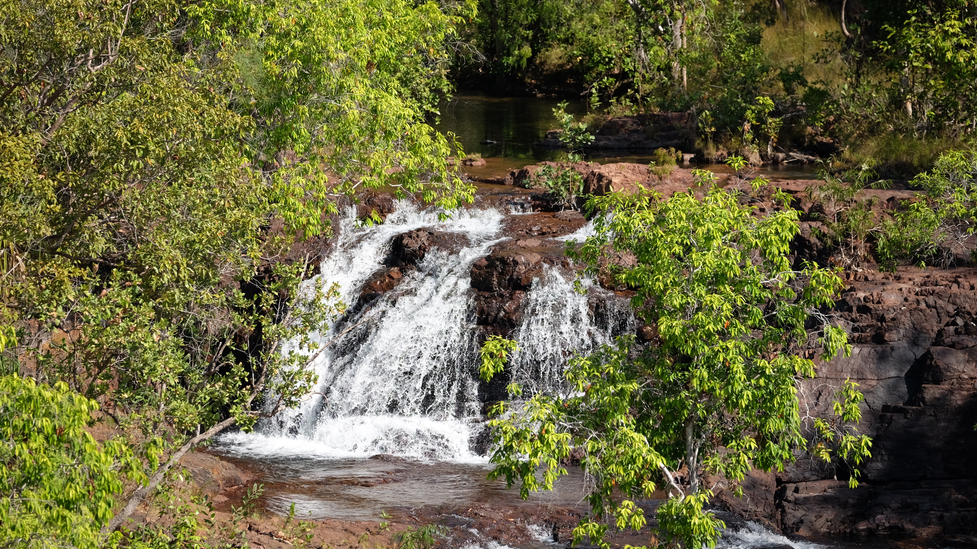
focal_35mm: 221
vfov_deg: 5.5
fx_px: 5725
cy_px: 324
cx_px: 486
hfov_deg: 9.8
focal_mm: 140
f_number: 2.8
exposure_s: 1/2000
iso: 250
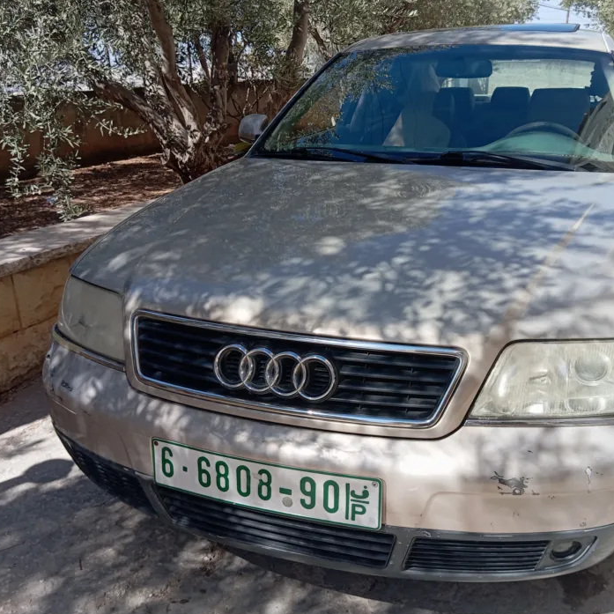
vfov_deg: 48.5
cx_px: 355
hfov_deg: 48.3
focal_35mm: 34
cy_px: 309
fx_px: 682
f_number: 1.8
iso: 57
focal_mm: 4.22
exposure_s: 1/476
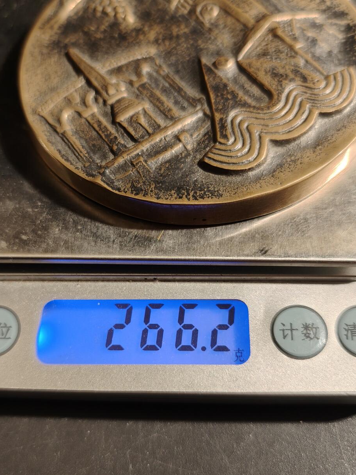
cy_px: 276
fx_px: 466
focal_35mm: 34
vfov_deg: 53.7
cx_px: 173
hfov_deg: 41.8
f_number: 1.6
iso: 250
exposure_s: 1/186
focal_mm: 6.06
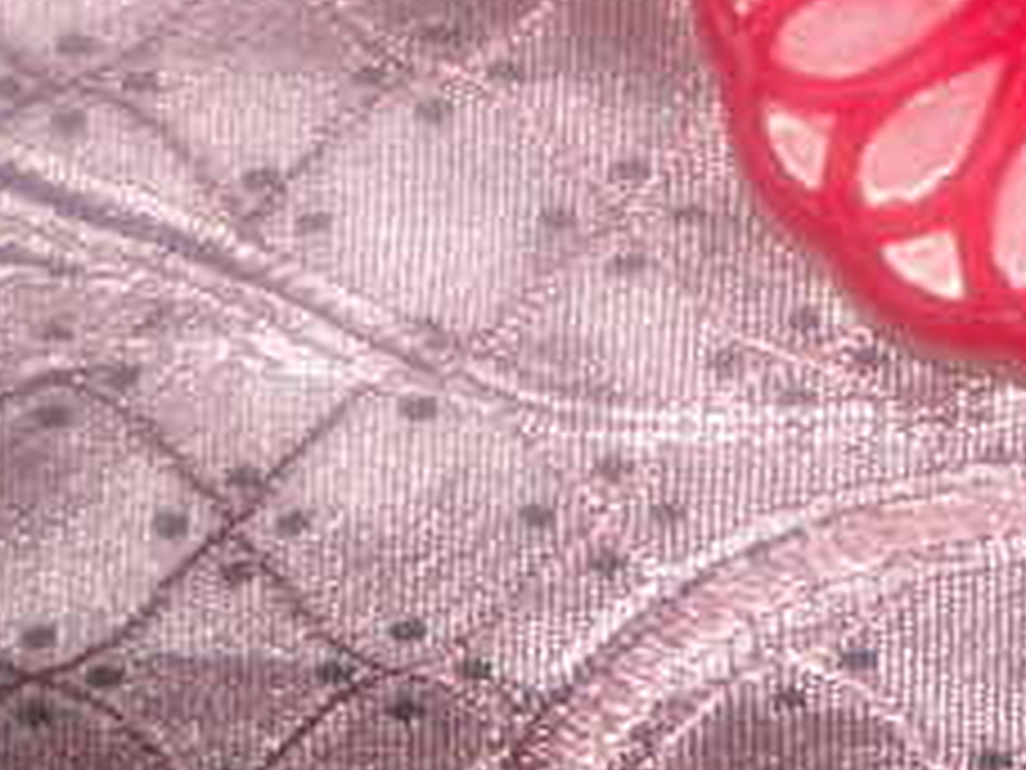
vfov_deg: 14.6
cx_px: 1107
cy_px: -43
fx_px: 2934
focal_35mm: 99
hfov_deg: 19.1
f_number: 5.5
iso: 64
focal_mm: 6.72
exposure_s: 1/30
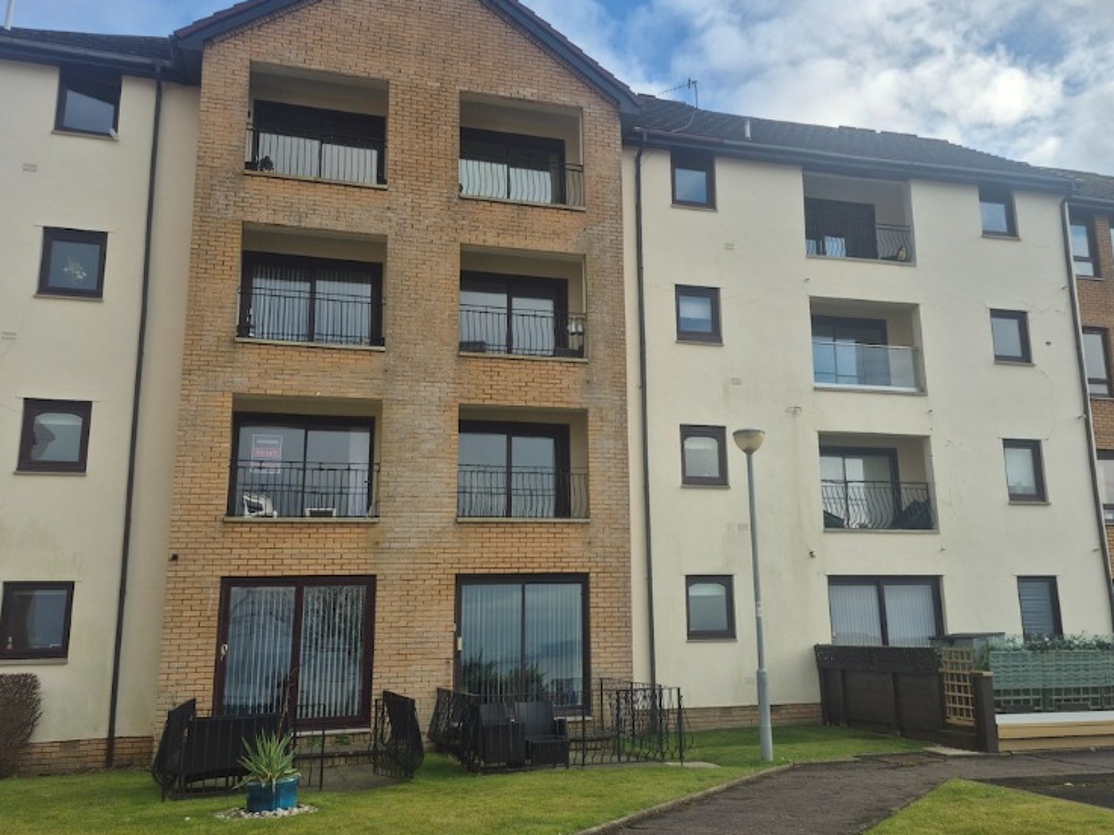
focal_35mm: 32
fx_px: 1030
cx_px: 631
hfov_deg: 56.6
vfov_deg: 44.2
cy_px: 428
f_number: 1.8
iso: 25
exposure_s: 1/1292
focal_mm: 5.4
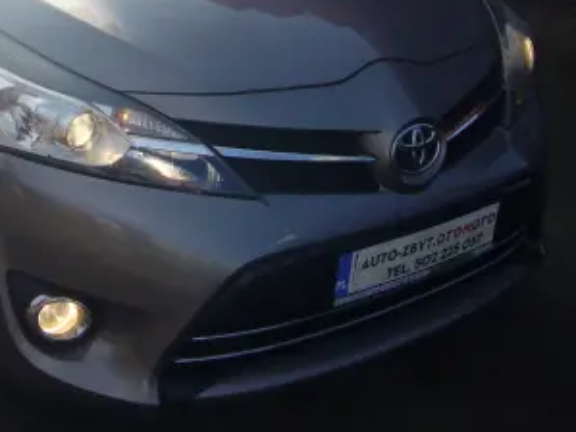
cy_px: 44
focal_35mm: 60
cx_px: 100
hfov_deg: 31.2
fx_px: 998
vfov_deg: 23.7
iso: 80
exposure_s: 1/250
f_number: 5.6
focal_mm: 4.6
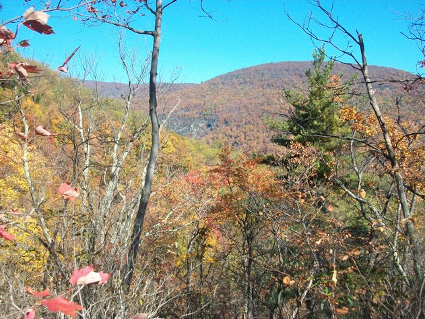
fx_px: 516
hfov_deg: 44.8
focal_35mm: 42
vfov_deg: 34.3
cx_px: 212
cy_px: 160
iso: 80
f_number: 3.2
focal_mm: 7.1
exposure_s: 1/640
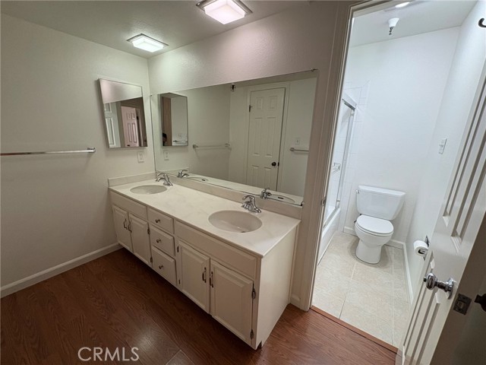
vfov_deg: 85.7
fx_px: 197
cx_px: 243
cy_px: 182
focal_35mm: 14
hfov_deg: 102.1
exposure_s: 1/120
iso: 200
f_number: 2.2
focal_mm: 2.22
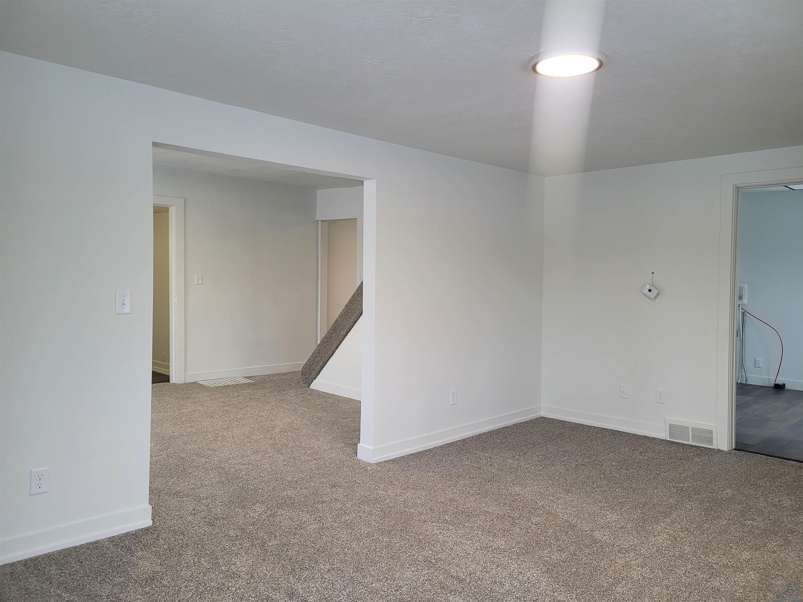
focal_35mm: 26
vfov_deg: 53.1
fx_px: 603
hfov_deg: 67.3
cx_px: 402
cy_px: 301
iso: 250
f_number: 1.8
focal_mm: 5.4
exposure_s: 1/120
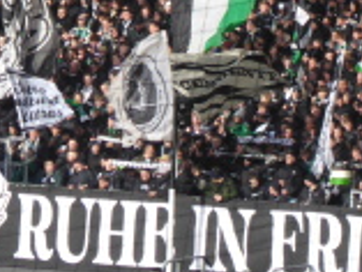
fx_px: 7514
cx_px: -69
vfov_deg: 2.1
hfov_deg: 2.8
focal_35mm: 718
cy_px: -99
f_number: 5.6
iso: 80
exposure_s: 1/125
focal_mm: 44.8
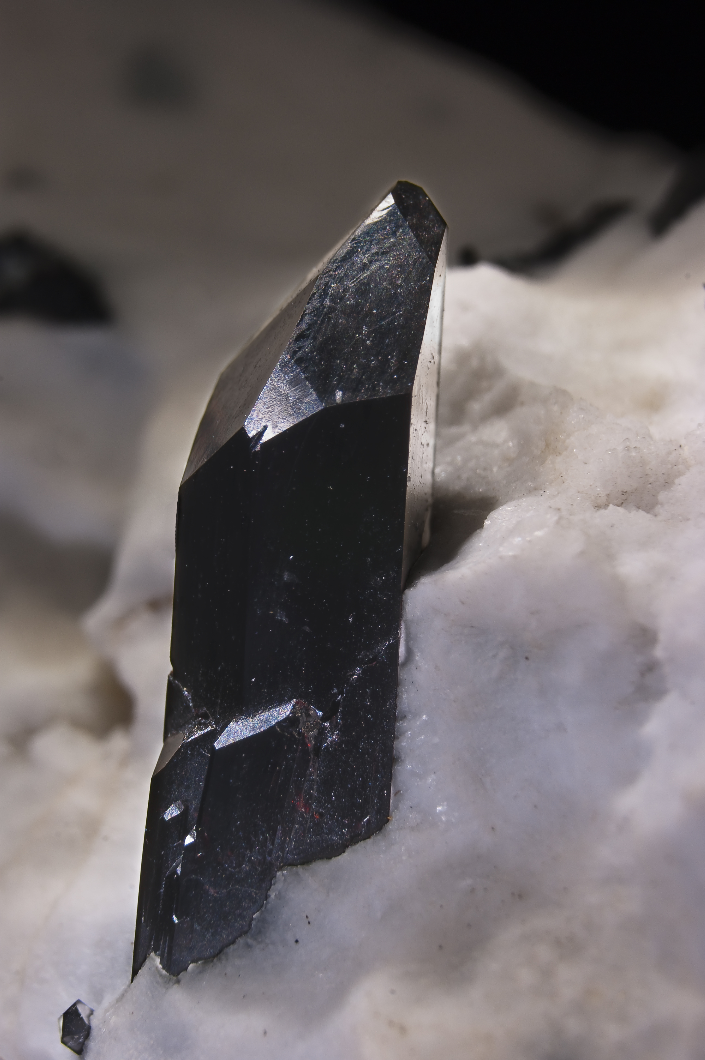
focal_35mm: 105
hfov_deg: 13.0
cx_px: 352
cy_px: 530
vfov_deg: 19.5
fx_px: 3088
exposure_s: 1
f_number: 18
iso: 100
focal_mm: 70
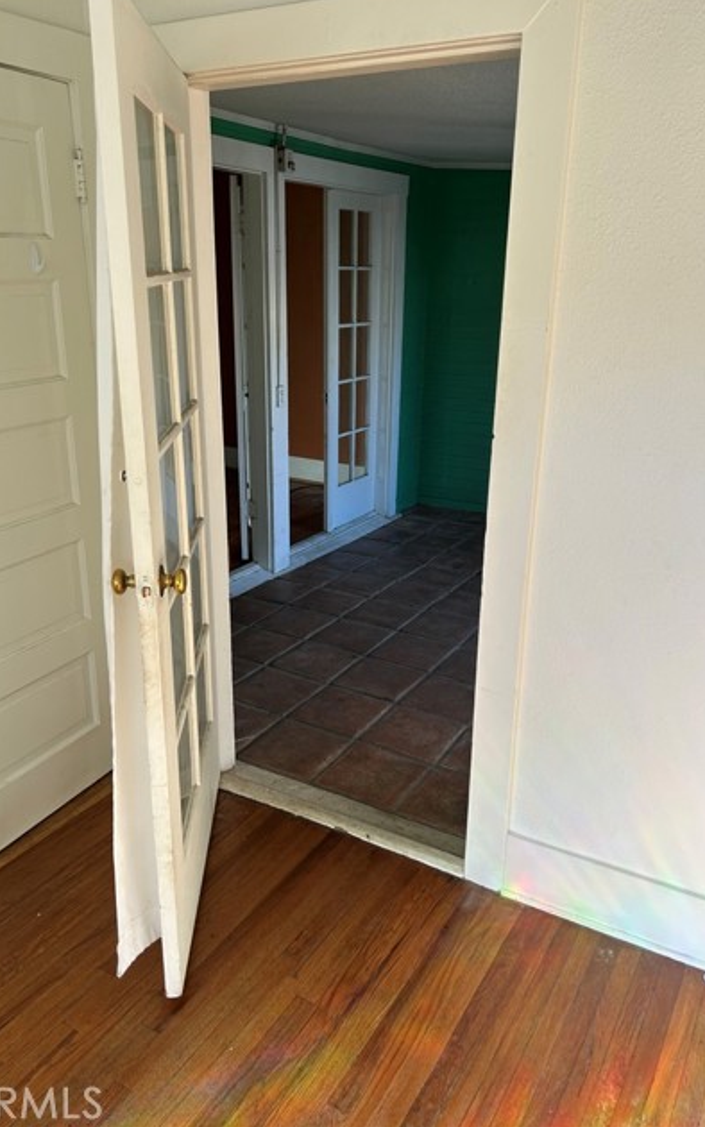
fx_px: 860
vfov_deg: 66.5
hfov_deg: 44.5
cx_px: 367
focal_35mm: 28
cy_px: 556
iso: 40
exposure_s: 1/121
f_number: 1.5
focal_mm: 5.7
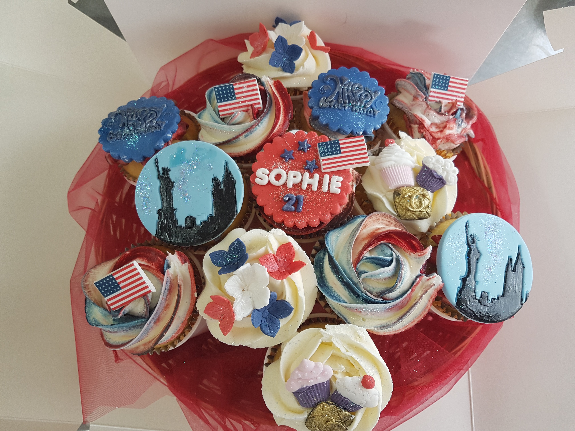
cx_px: 288
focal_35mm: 26
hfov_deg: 67.3
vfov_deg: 53.1
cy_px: 216
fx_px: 432
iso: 50
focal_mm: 4.2
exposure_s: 1/100
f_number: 1.7
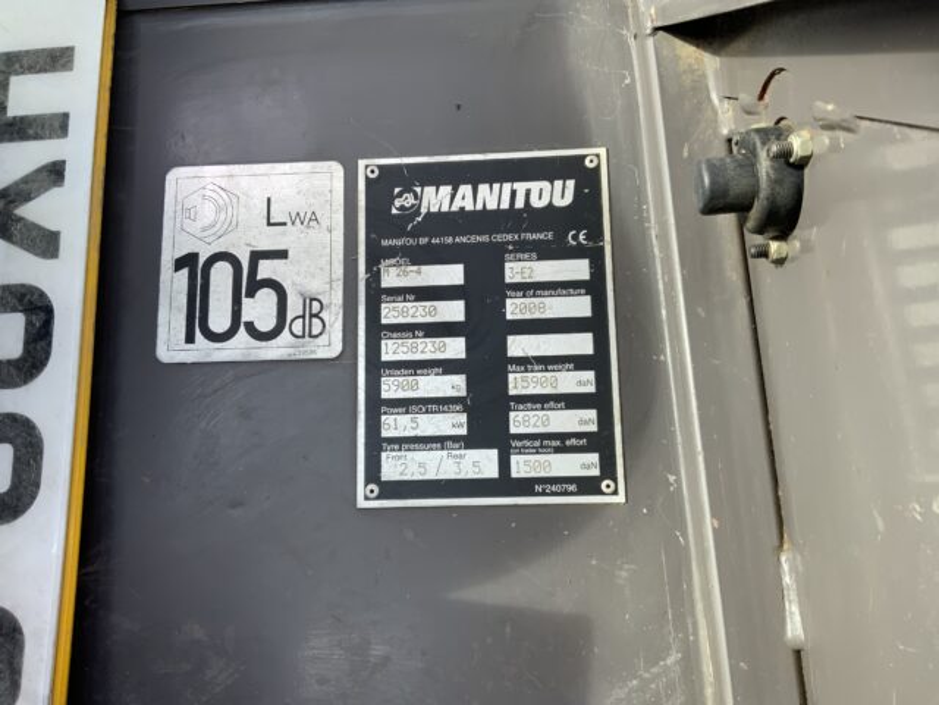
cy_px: 352
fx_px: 787
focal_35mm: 29
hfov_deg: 61.7
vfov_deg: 48.2
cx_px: 470
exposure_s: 1/165
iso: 16
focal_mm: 3
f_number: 1.8
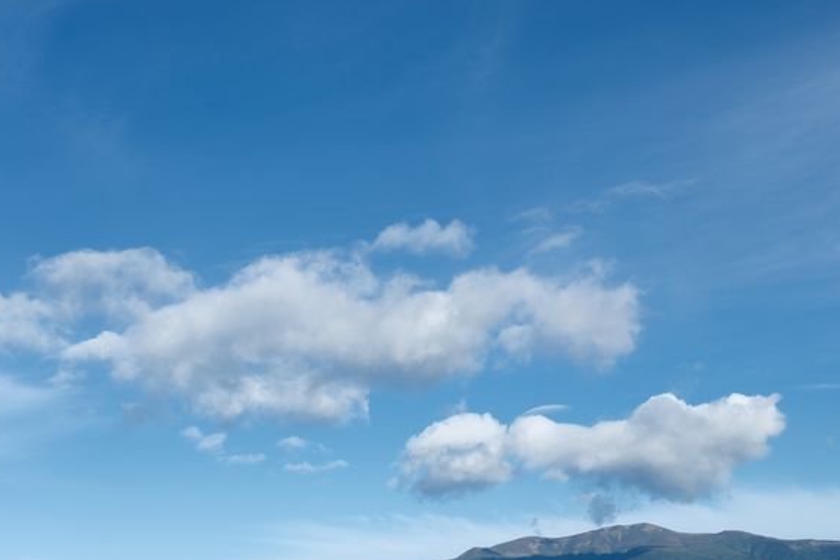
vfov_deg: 31.9
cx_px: 567
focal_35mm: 42
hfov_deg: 45.6
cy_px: 257
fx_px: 980
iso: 125
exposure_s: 1/125
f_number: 11
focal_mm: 19.2
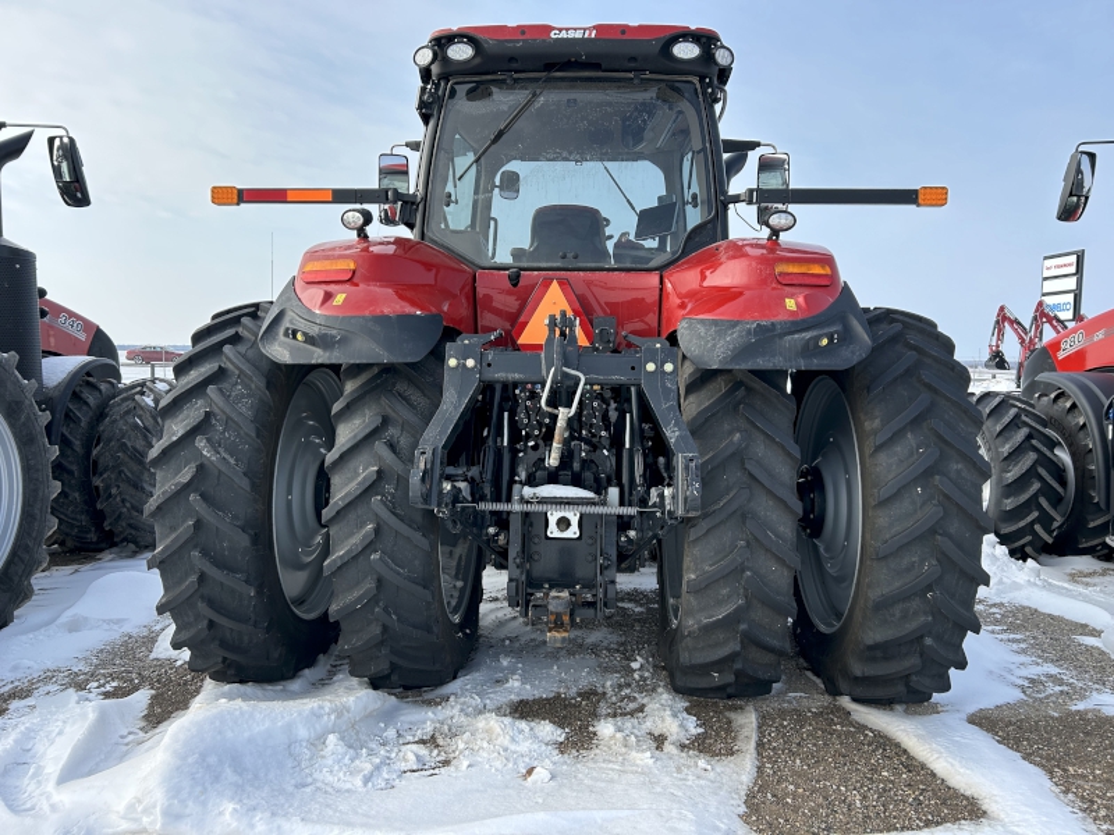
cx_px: 557
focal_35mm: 26
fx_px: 837
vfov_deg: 53.1
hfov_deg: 67.3
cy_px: 418
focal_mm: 5.7
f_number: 1.5
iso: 50
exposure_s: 1/2762
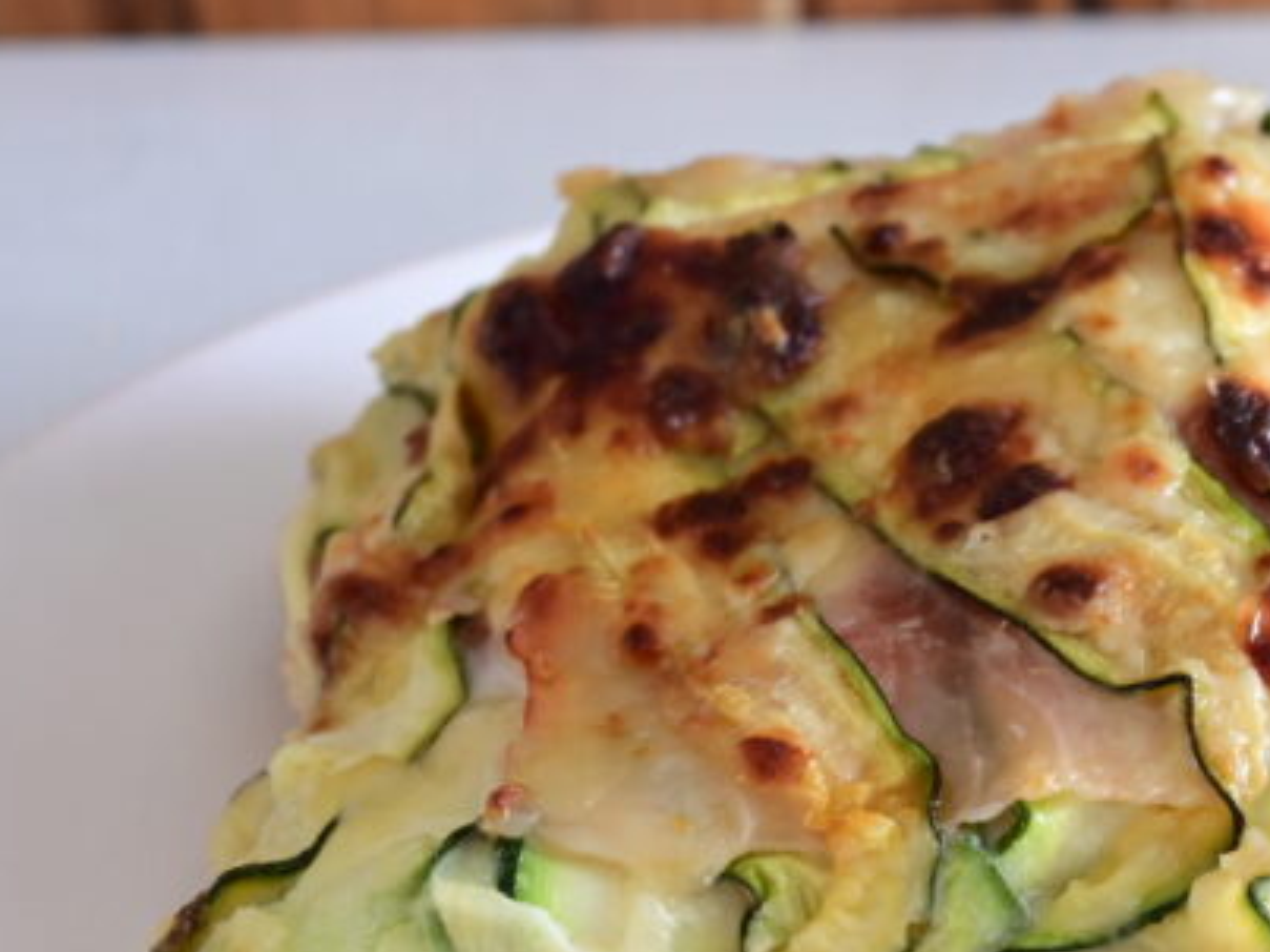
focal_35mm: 115
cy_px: 648
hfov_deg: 16.9
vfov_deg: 12.9
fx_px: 4218
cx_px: 1103
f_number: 7.1
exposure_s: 1/10
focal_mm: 45
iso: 640
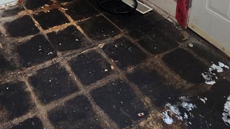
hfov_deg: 49.5
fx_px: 232
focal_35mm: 38
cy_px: -82
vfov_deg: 22.9
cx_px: 45
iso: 250
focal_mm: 2.2
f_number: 2.2
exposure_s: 1/100
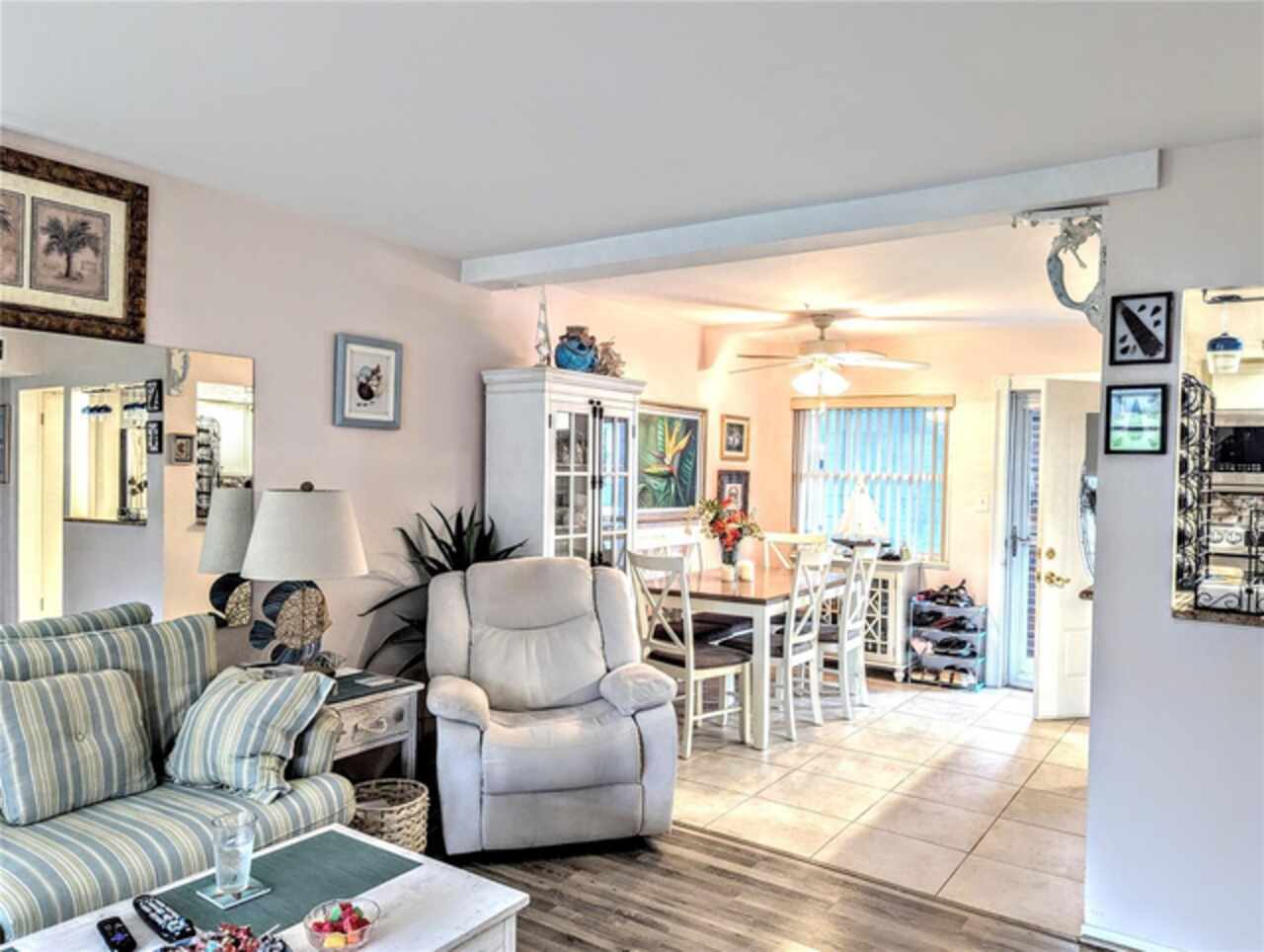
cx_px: 632
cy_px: 476
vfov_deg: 56.9
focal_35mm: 24
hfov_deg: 71.5
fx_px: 878
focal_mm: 6.81
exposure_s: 1/120
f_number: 1.85
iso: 521
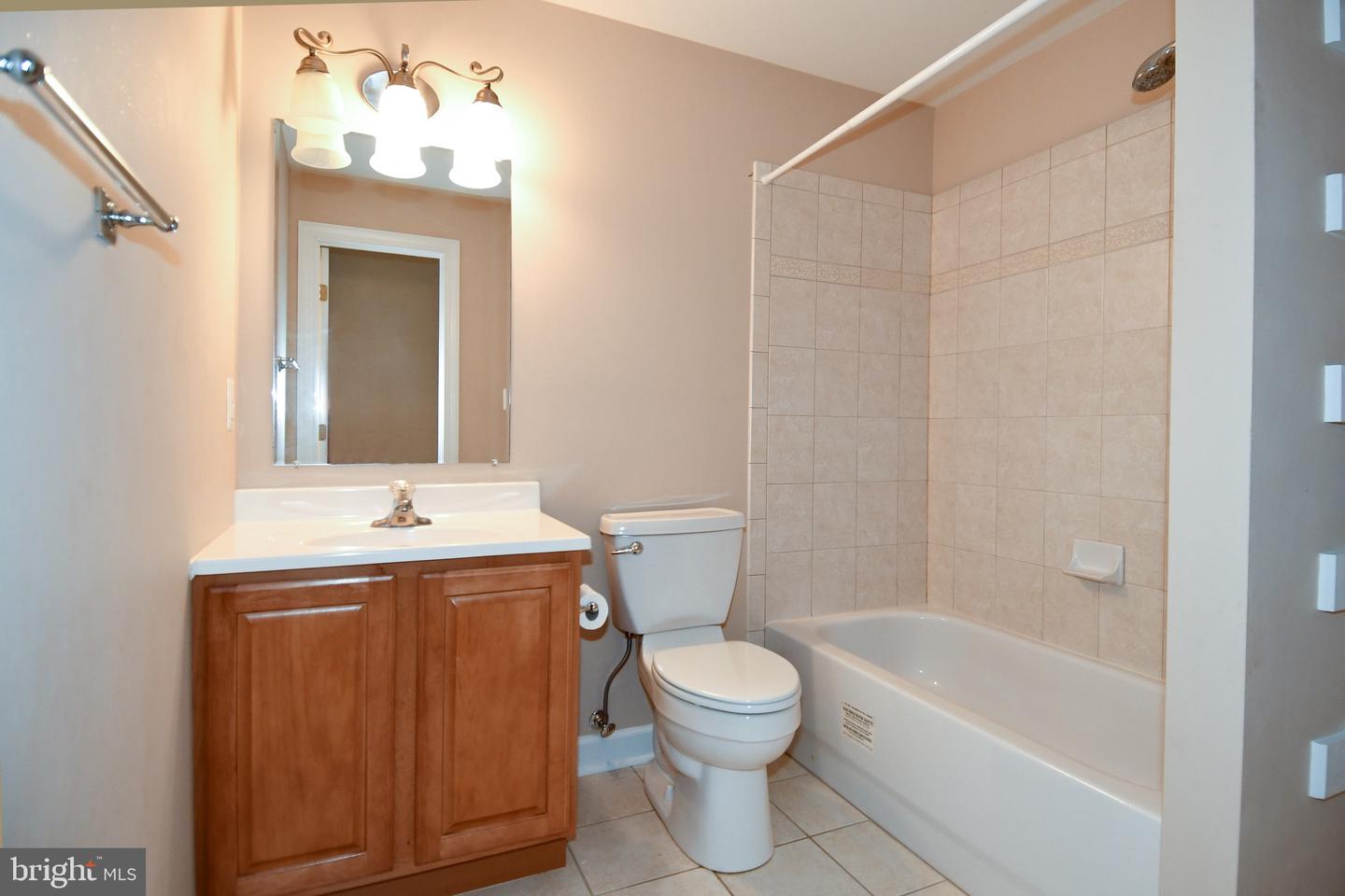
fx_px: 672
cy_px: 448
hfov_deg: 90.0
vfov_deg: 67.4
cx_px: 672
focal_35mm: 18
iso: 900
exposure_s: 1/60
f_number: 4
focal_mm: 12
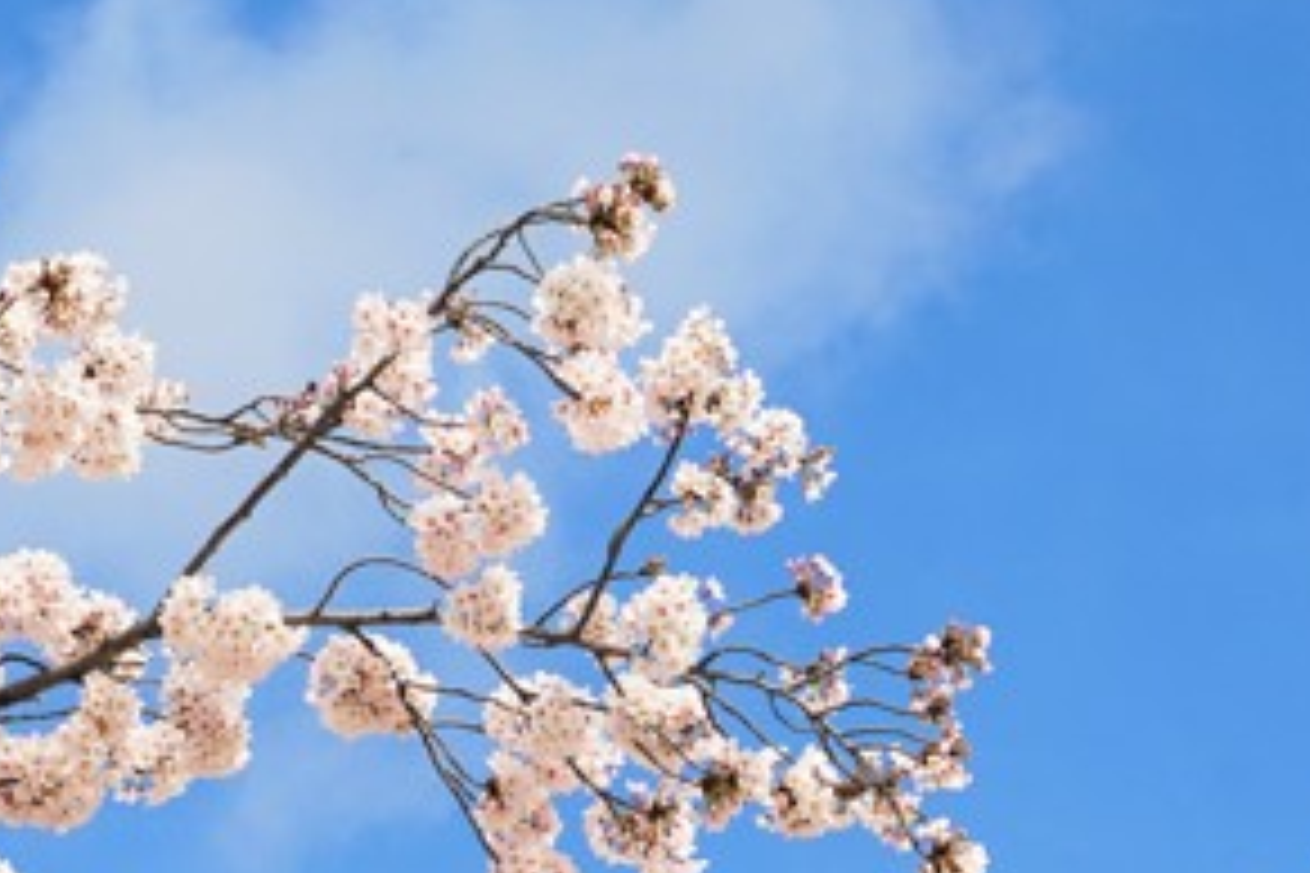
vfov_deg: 5.5
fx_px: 8951
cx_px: 369
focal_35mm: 246
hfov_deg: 8.4
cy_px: 1296
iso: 200
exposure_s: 1/250
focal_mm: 70
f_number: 13
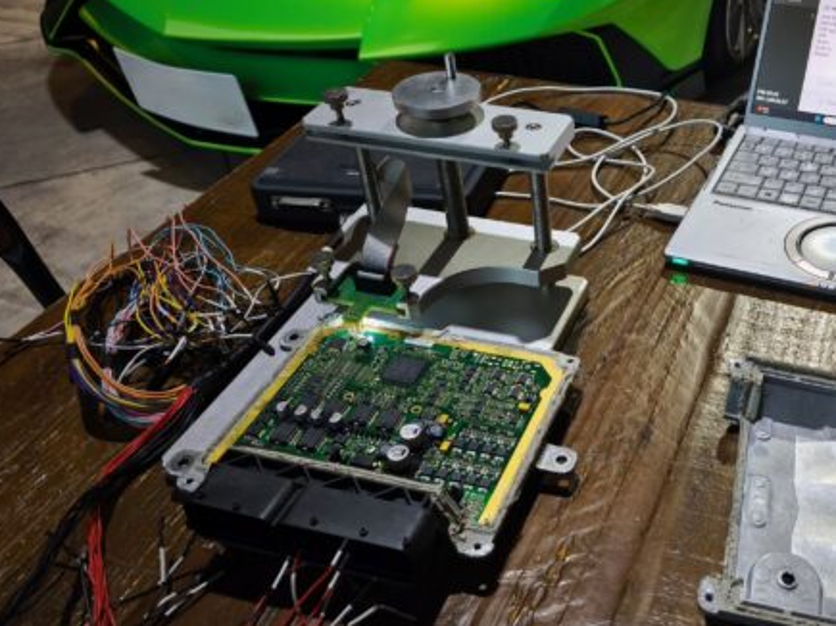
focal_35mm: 37
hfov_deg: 47.6
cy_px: 302
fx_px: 893
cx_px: 659
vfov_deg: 38.6
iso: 400
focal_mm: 6.57
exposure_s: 1/60.1
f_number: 1.6
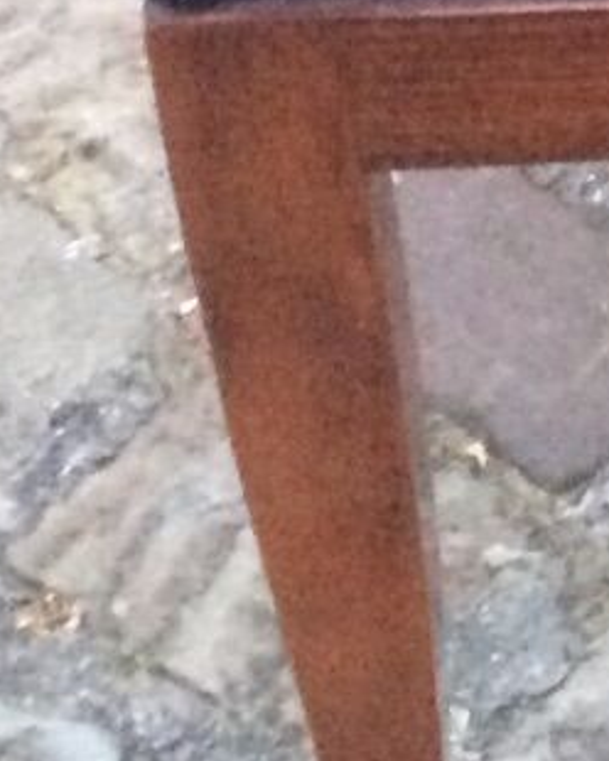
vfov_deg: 9.6
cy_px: -800
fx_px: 4213
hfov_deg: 7.9
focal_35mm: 187
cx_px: 1157
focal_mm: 4.15
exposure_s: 1/17
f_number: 2.2
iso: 320
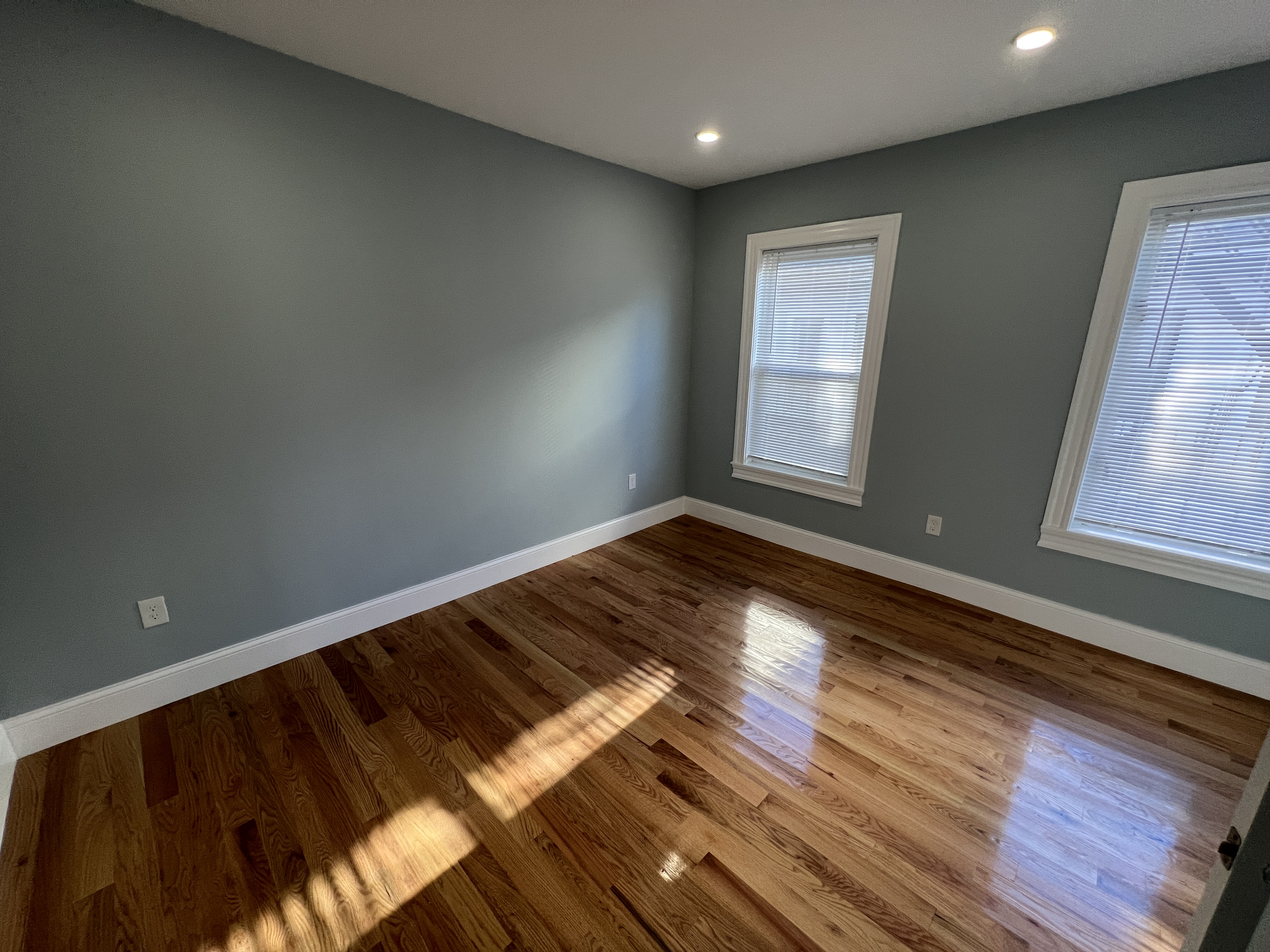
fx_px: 477
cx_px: 635
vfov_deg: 89.9
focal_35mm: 13
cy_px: 476
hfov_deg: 106.2
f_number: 1.8
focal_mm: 1.57
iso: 160
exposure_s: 1/120
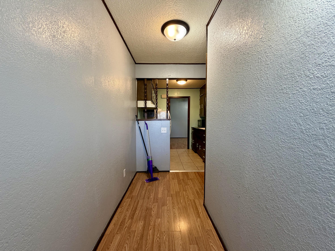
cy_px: 126
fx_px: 135
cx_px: 168
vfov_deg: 85.7
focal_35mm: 14
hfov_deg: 102.1
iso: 250
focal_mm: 2.22
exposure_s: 1/60
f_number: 2.2
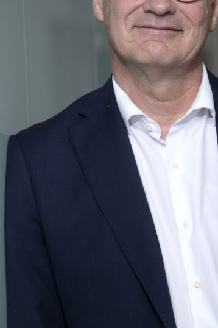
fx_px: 1892
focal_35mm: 208
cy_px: 107
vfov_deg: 9.9
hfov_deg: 6.6
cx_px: 158
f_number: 5.6
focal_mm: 140
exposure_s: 1/200
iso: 320
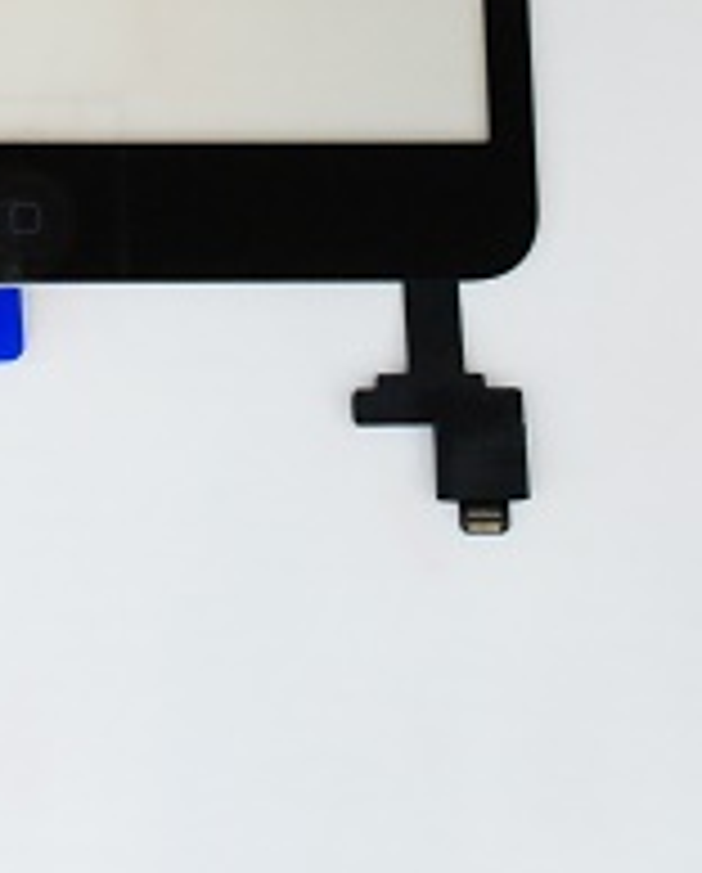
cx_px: 29
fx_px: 3816
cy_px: -331
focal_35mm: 147
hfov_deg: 10.4
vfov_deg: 12.6
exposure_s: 1/160
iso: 1600
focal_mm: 35
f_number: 5.6
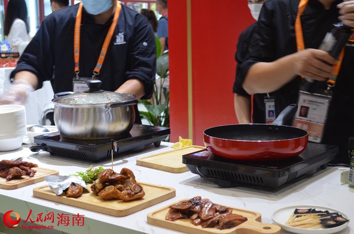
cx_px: 177
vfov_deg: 22.5
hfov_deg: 33.5
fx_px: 589
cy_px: 117
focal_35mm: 60
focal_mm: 40
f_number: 5.3
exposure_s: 1/30
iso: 720
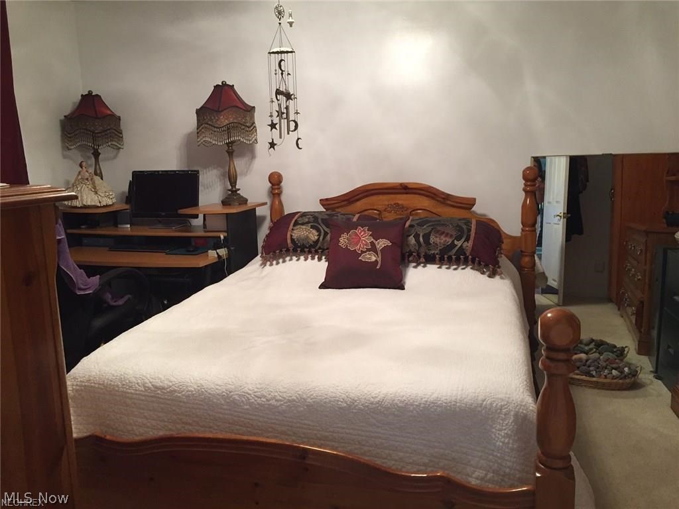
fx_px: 569
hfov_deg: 61.7
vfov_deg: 48.2
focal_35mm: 29
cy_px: 254
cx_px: 340
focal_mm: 4.15
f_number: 2.2
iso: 125
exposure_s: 1/30
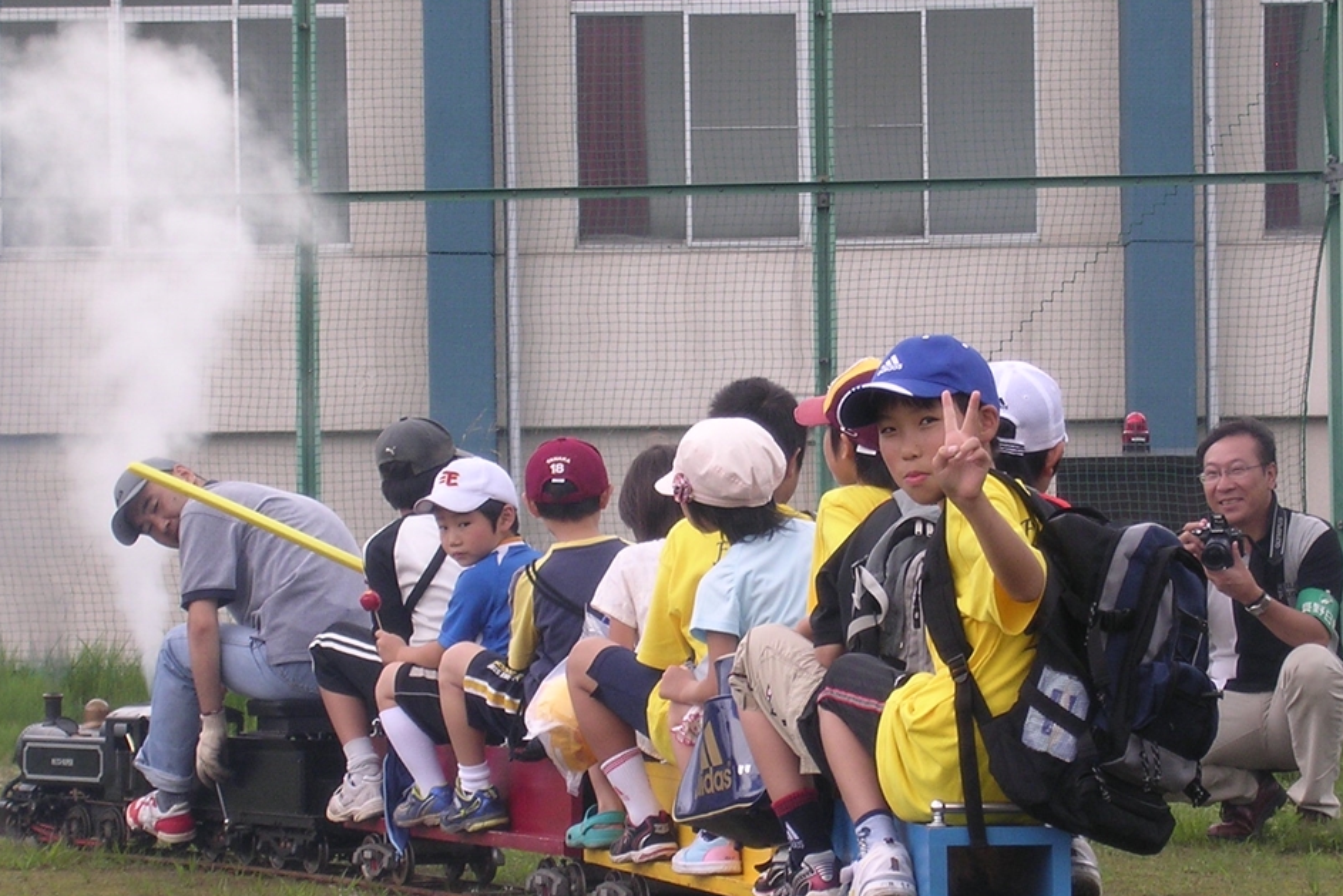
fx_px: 5186
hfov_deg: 14.8
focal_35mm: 139
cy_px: 530
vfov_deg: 9.9
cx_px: 641
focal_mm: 15.9
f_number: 4.6
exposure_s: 1/147
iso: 100
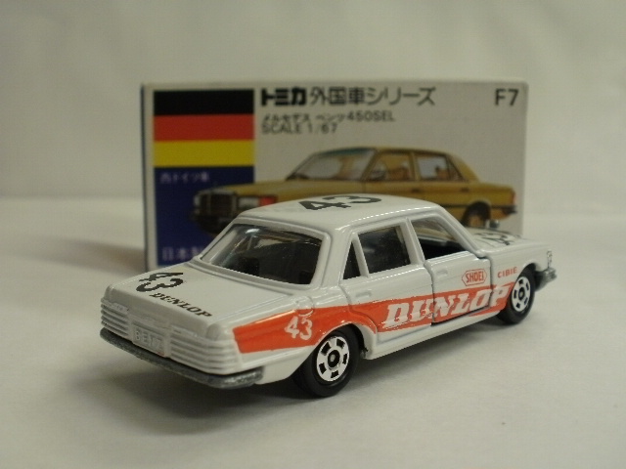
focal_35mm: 44
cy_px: 234
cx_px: 313
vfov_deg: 32.9
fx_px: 796
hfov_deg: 42.9
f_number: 4
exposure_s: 1/30
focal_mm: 7.7
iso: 125
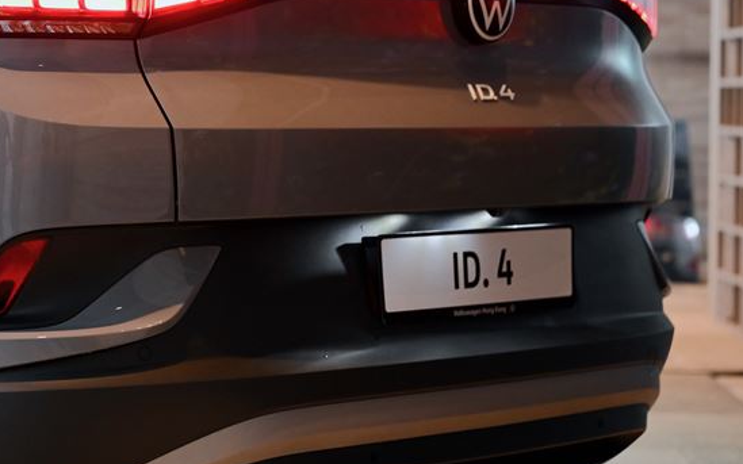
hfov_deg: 15.6
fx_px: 2693
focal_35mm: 133
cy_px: 75
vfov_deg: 9.8
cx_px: 143
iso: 1600
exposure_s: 1/30
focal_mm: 70
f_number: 3.2
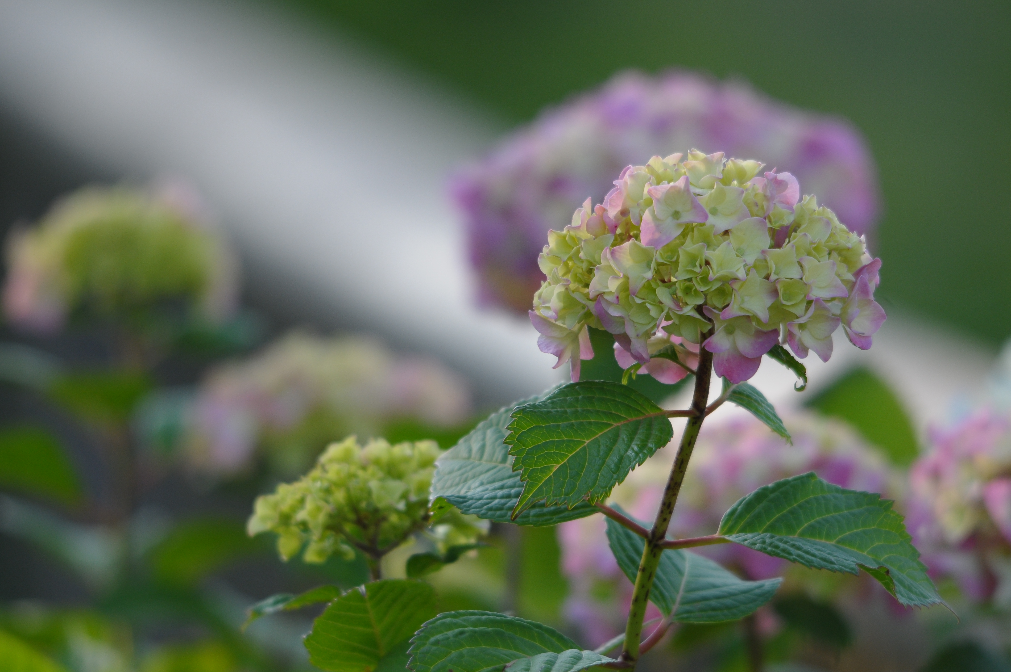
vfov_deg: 2.0
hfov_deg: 3.1
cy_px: 336
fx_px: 18933
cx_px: 506
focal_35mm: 675
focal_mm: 450
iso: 320
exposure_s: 1/250
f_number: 7.1
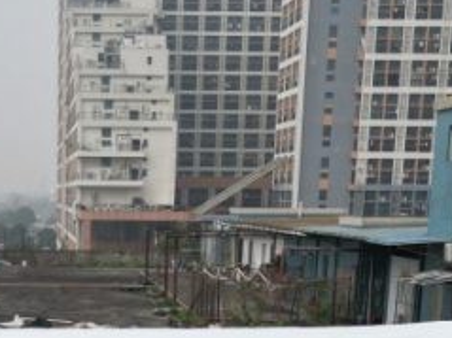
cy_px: 563
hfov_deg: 18.8
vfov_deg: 13.2
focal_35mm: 103
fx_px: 1344
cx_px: 64
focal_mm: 6.72
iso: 140
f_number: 1.7
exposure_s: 1/2500
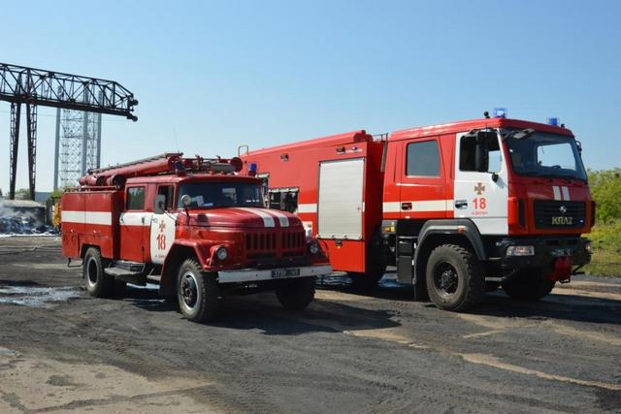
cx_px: 310
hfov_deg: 51.3
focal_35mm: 38
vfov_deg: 35.5
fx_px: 647
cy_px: 207
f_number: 9
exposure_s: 1/200
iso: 100
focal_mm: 25
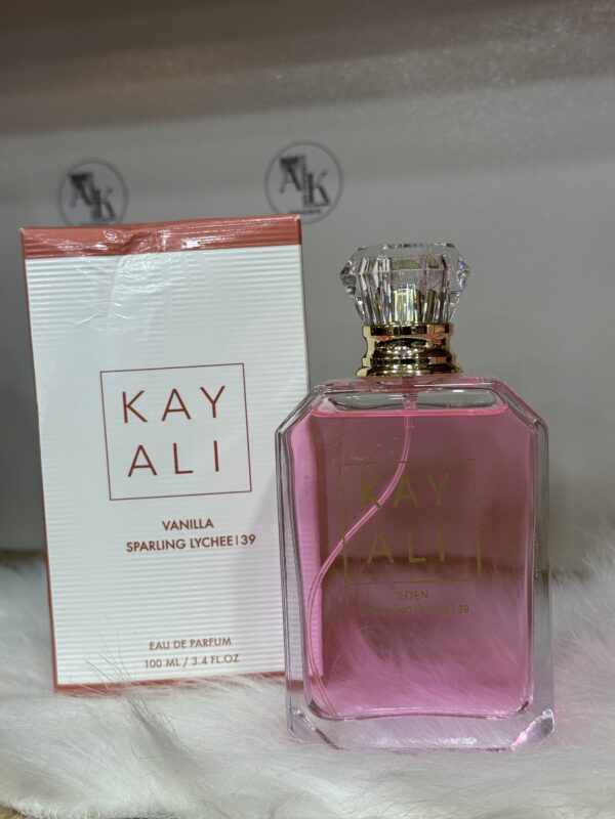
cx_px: 308
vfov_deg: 39.7
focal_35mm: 48
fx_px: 1137
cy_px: 410
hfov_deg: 30.3
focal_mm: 6.76
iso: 50
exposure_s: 1/100
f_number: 1.78
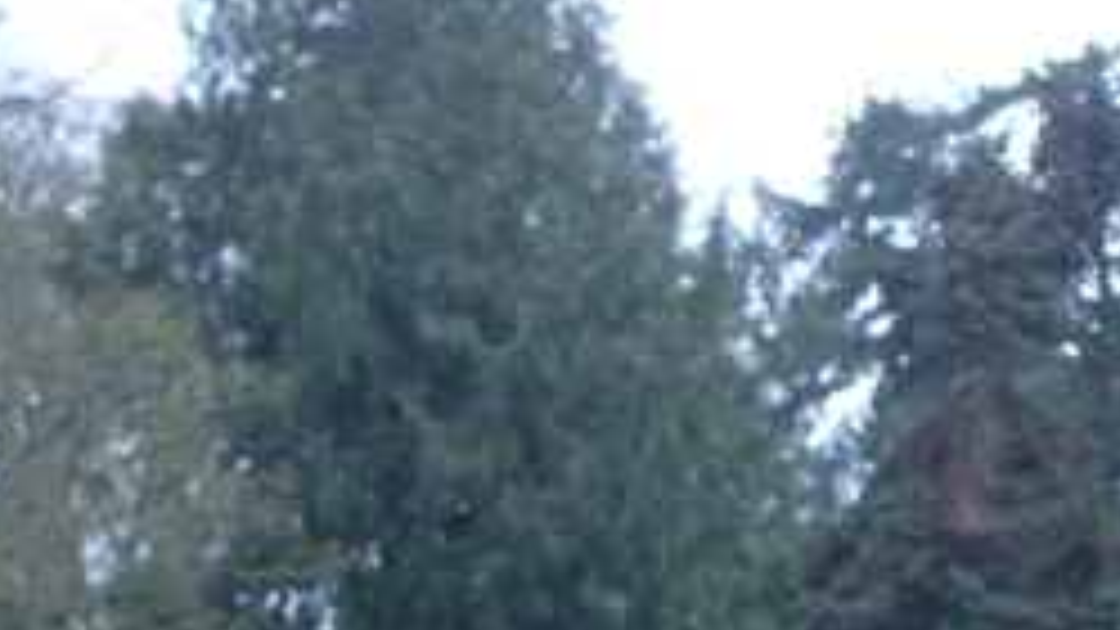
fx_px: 3504
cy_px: 871
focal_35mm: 118
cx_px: 301
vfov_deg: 10.0
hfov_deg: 18.1
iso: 200
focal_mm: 23
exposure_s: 1/120
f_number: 2
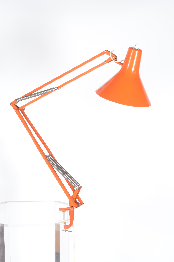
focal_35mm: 75
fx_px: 546
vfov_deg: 27.0
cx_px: 87
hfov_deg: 18.1
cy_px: 131
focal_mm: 50
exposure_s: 1/125
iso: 100
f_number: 11
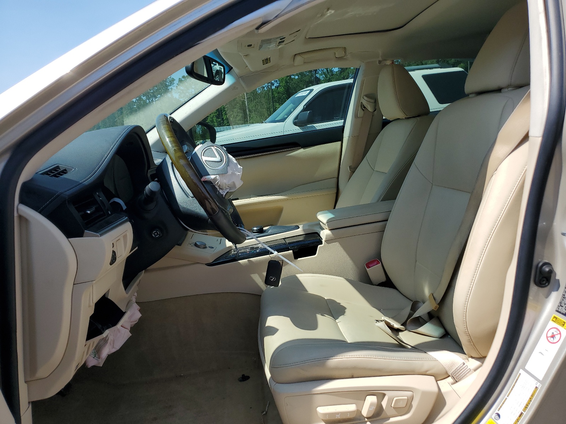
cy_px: 212
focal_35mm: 26
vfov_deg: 53.1
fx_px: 425
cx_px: 283
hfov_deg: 67.3
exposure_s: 1/2500
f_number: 1.5
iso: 50
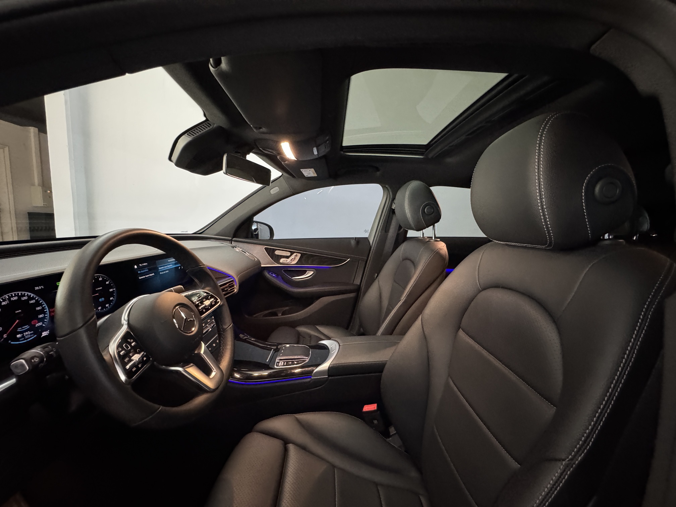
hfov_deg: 102.1
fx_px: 273
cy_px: 254
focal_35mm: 14
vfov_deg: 85.7
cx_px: 338
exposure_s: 1/50
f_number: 2.2
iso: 1250
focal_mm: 2.22
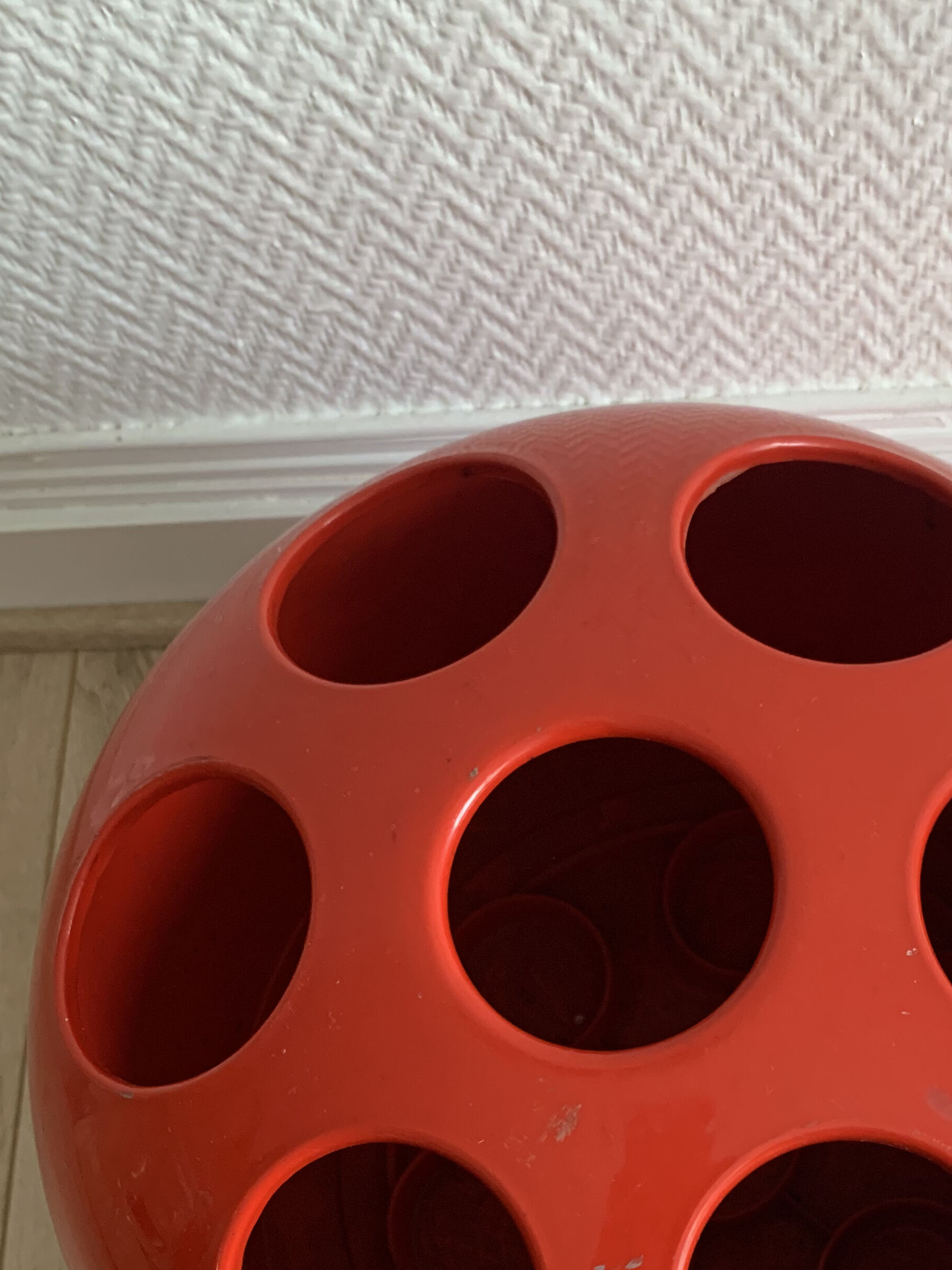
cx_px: 664
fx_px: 1577
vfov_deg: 41.9
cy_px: 1017
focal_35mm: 43
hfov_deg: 33.2
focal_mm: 4.25
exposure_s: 1/60
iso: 200
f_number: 1.8
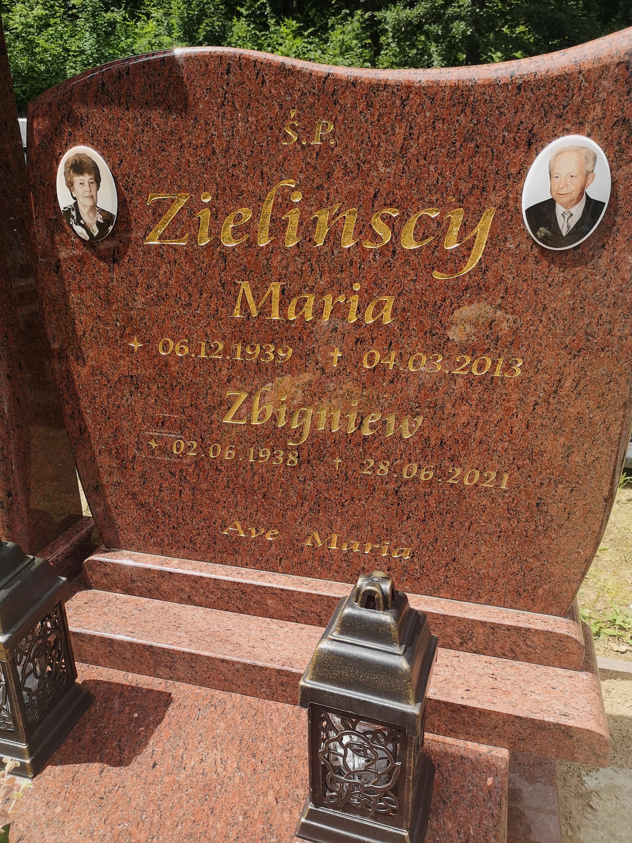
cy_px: 422
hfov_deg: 51.4
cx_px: 316
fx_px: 657
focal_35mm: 27
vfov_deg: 65.3
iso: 50
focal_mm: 5.58
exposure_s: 1/992
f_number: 1.8
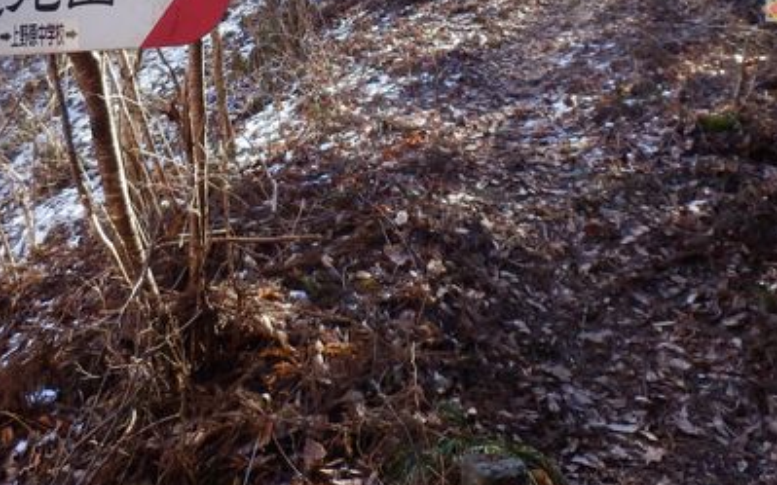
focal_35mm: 51
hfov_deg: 39.5
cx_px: 321
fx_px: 1080
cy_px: -53
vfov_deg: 23.7
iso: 80
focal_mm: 4.2
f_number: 3
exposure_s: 1/100
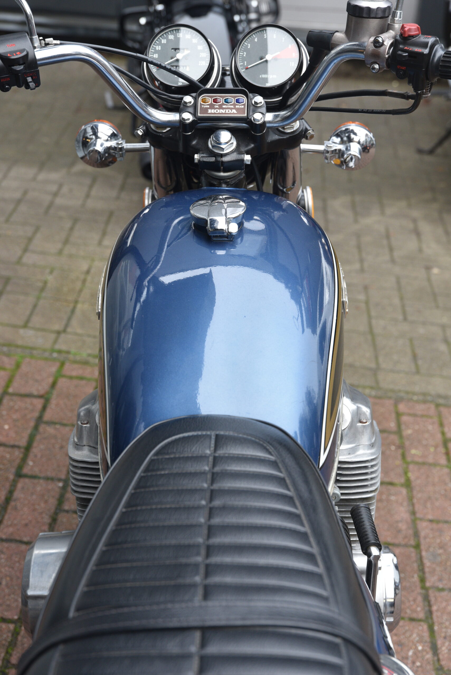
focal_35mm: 60
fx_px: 1126
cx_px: 226
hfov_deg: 22.6
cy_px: 338
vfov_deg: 33.4
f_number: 5
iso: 1000
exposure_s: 1/100
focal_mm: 60
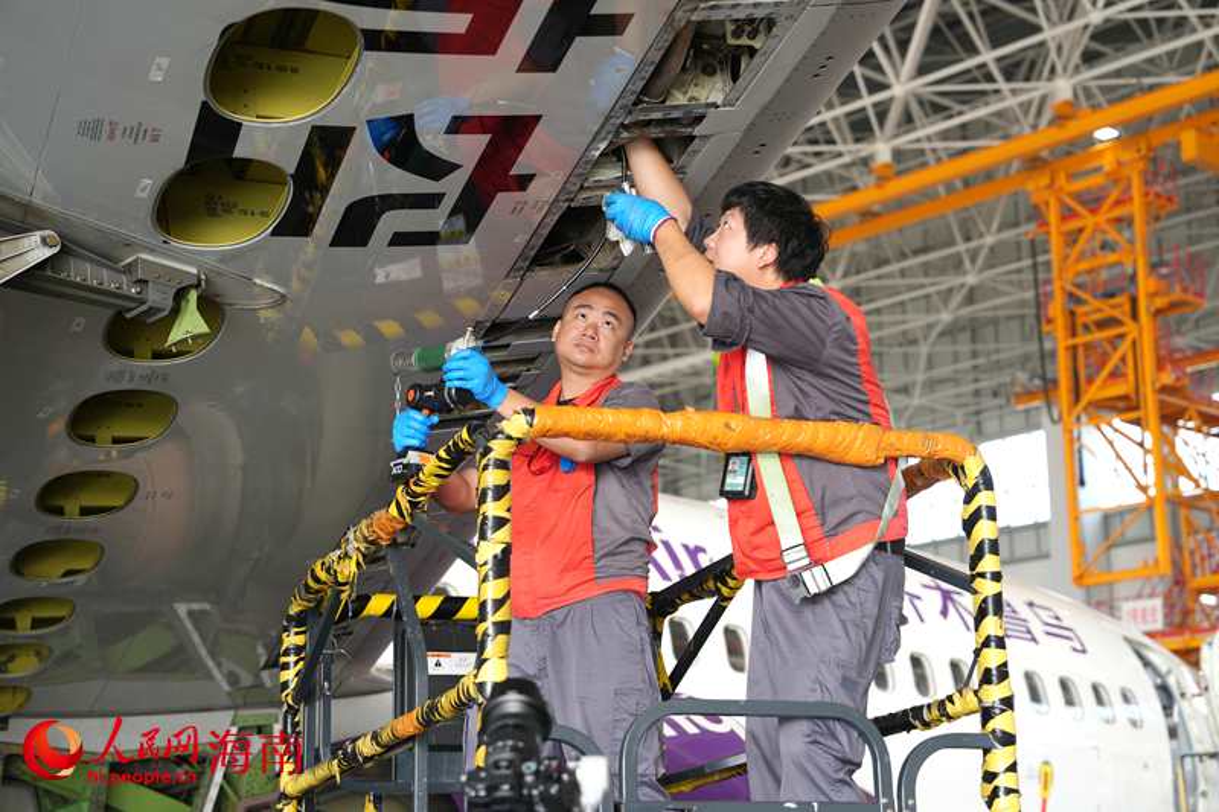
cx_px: 610
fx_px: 2370
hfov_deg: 28.8
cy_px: 406
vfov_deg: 19.4
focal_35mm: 70
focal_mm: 70
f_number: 4
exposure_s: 1/60
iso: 100
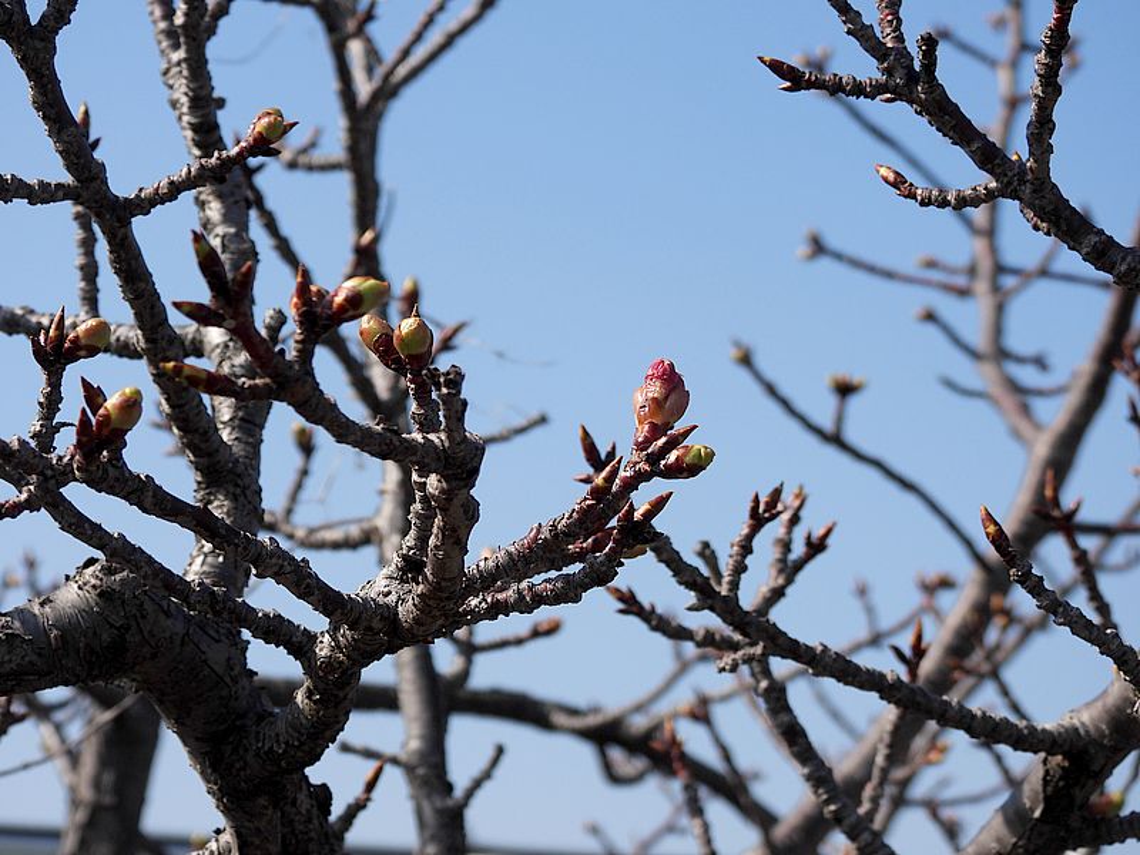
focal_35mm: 105
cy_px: 428
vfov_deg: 14.1
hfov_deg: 18.7
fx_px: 3458
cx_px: 570
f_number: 4
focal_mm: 18.7
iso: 100
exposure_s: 1/1250
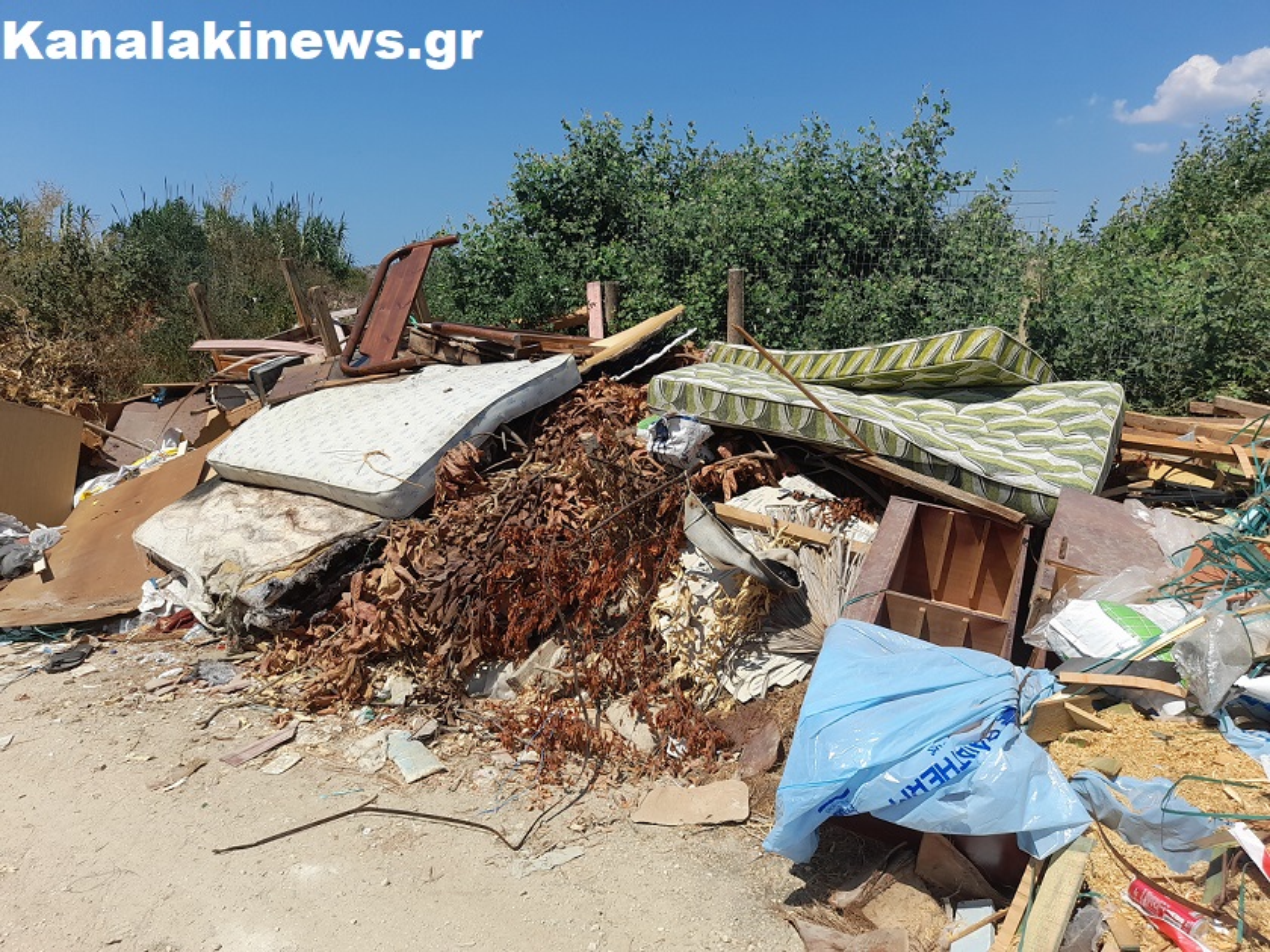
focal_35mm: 25
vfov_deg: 54.9
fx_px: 917
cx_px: 635
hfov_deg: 69.4
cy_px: 476
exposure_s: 1/1073
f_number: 2
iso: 20
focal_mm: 4.6
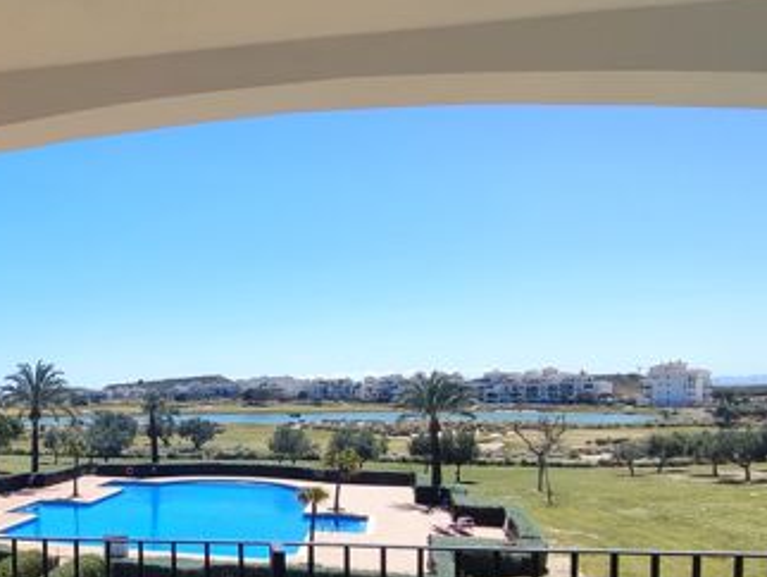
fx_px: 776
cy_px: 452
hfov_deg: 46.3
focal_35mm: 35
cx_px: 46
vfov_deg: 39.3
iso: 50
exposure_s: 1/1263
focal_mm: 1.65
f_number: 2.2
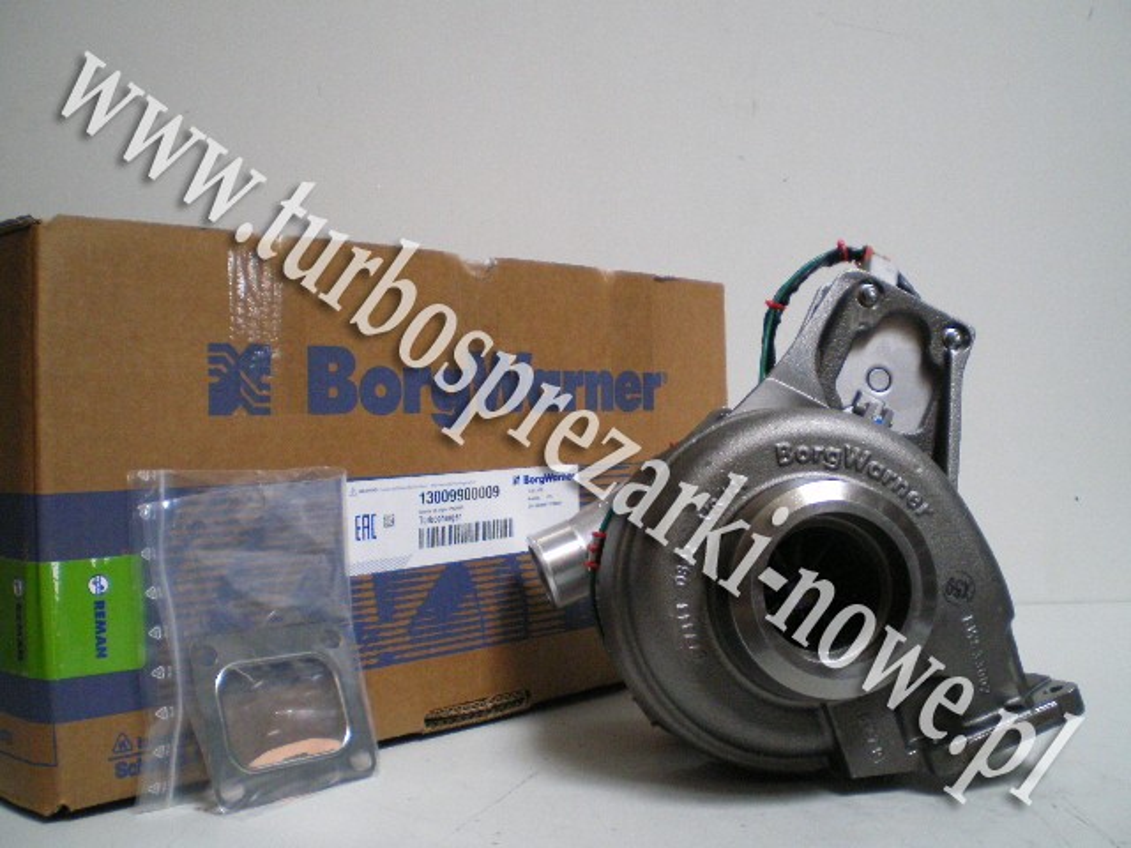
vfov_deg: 37.7
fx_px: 1242
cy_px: 424
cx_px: 566
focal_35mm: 38
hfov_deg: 49.0
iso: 400
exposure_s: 1/10
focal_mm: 6.3
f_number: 3.1
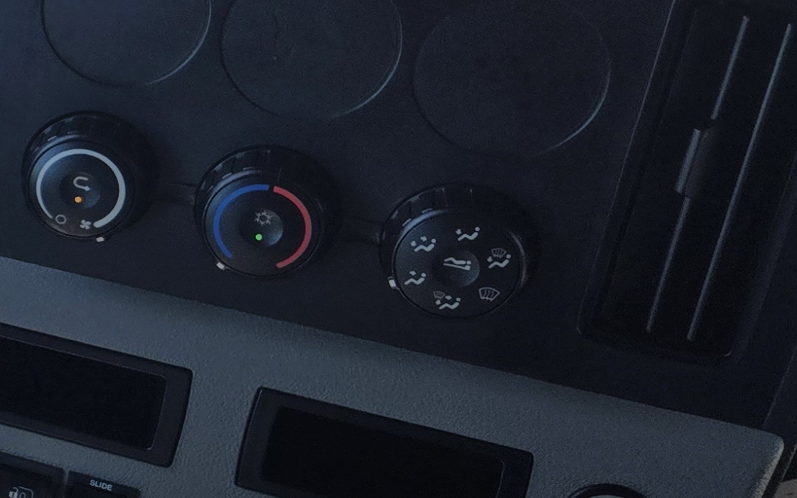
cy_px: 229
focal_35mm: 87
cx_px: -572
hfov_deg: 19.1
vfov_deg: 15.0
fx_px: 1890
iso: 25
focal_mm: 5.4
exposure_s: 1/488
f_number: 1.8
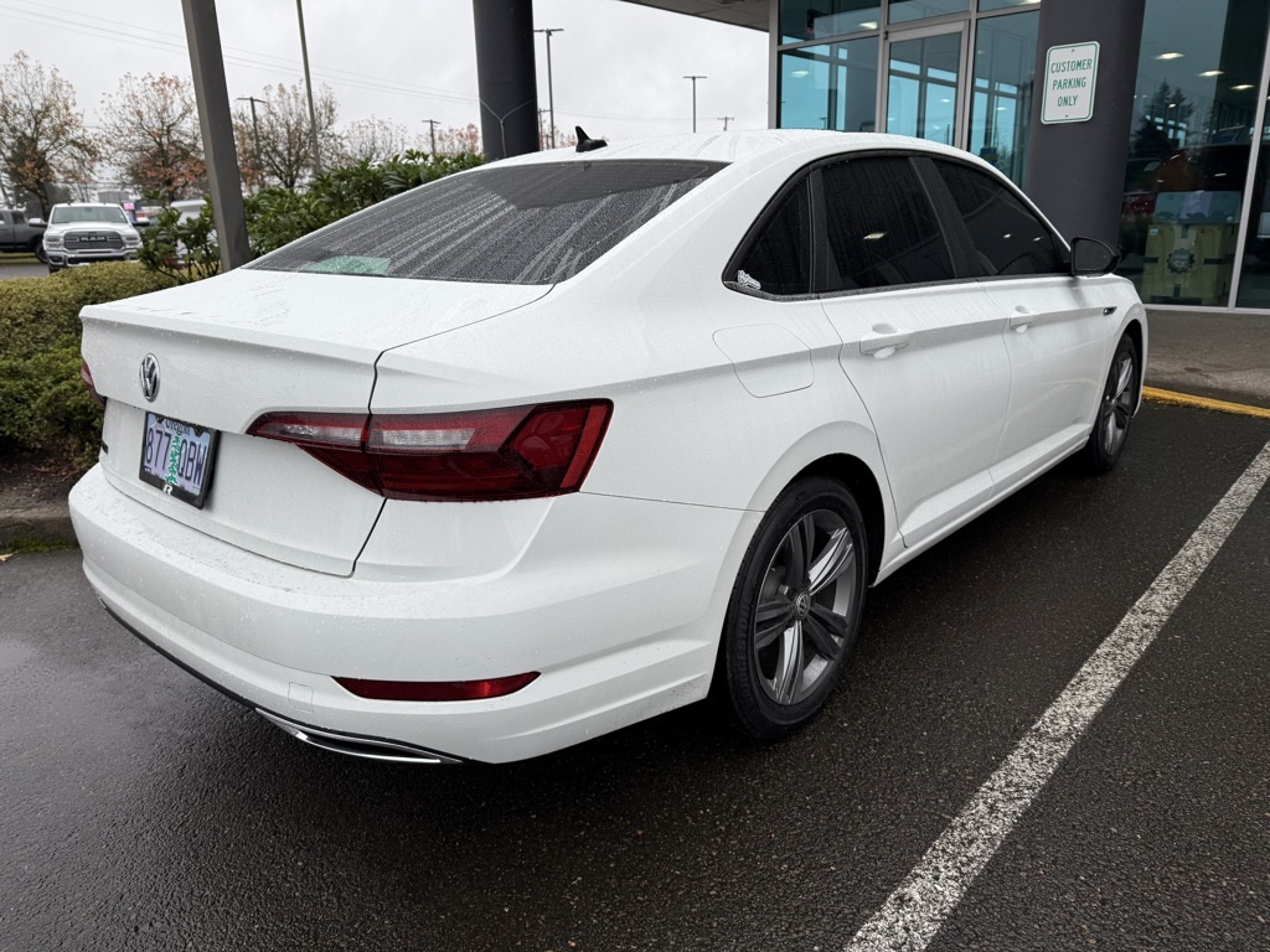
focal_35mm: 24
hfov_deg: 71.6
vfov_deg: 56.8
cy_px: 476
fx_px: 881
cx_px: 635
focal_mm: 6.76
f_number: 1.78
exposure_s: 1/757
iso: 80
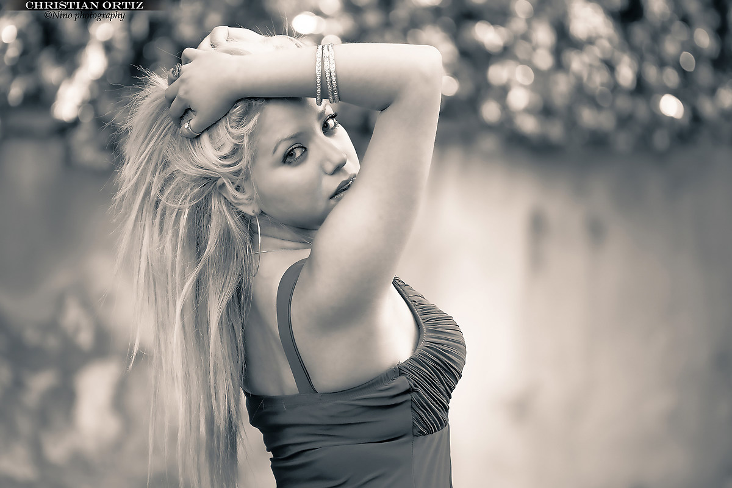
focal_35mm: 300
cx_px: 366
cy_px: 244
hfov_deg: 6.9
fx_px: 6100
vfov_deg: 4.6
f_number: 2.8
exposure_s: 1/500
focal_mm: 200
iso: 640
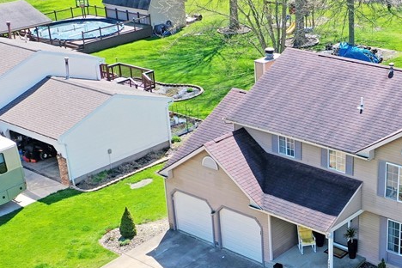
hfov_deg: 30.4
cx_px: 302
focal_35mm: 65
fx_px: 726
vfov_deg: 20.8
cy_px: 198
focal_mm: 10.26
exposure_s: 1/120
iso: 100
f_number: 4.5
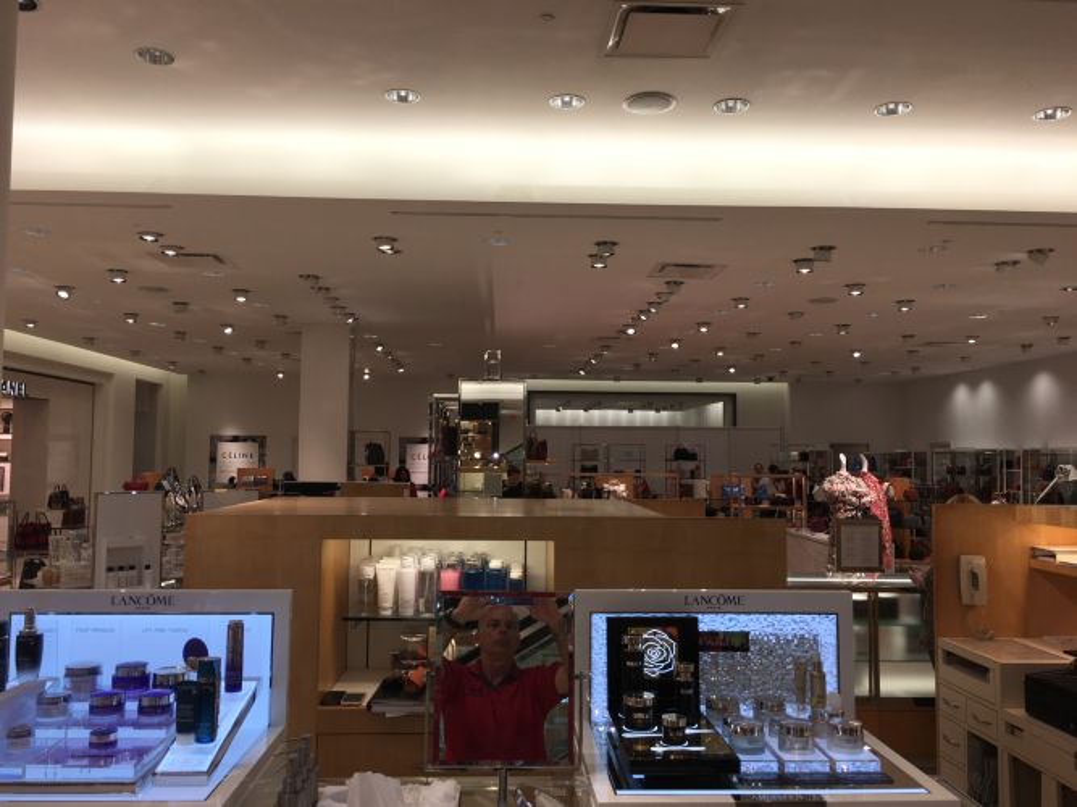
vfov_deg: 48.2
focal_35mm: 29
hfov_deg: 61.7
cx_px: 538
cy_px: 404
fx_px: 902
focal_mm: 4.15
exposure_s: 1/157
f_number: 2.2
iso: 25
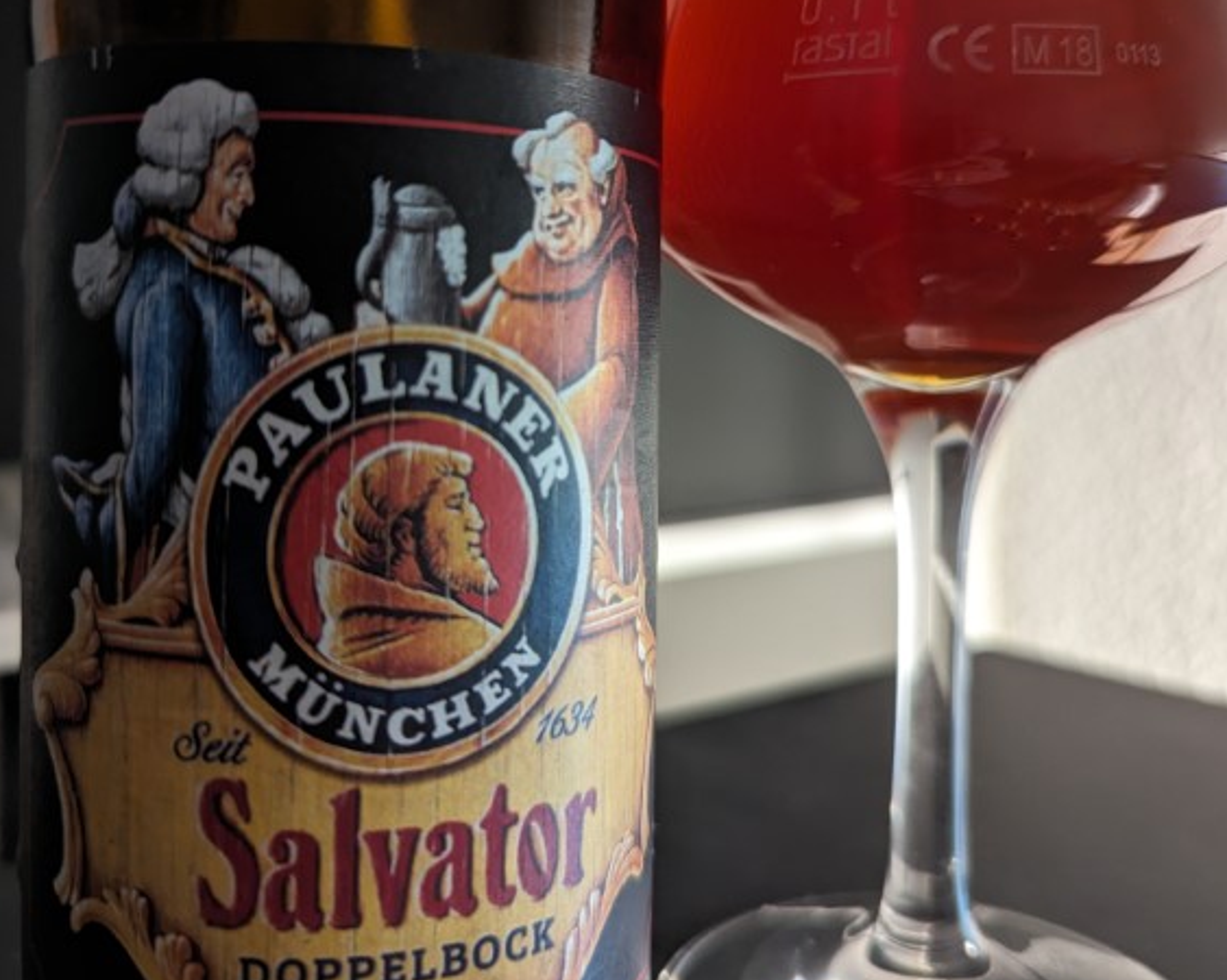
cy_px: 338
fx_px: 1162
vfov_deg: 45.2
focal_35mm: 32
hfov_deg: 55.7
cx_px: 623
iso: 679
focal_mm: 6.81
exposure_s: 1/36.7
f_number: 1.85
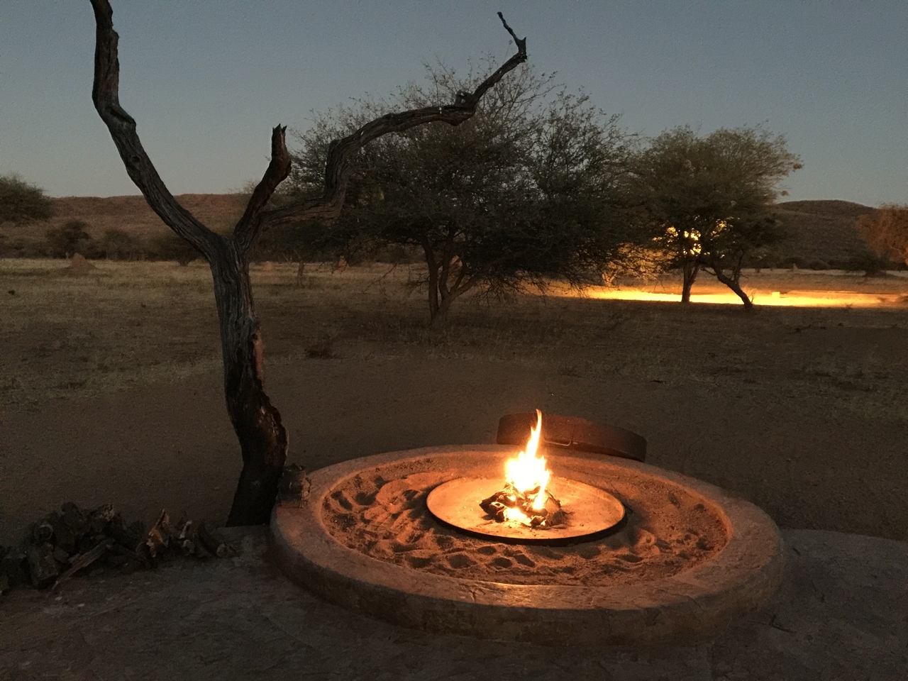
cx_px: 454
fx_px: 761
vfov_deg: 48.2
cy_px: 340
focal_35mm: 29
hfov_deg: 61.7
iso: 250
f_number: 2.2
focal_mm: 4.15
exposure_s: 1/4
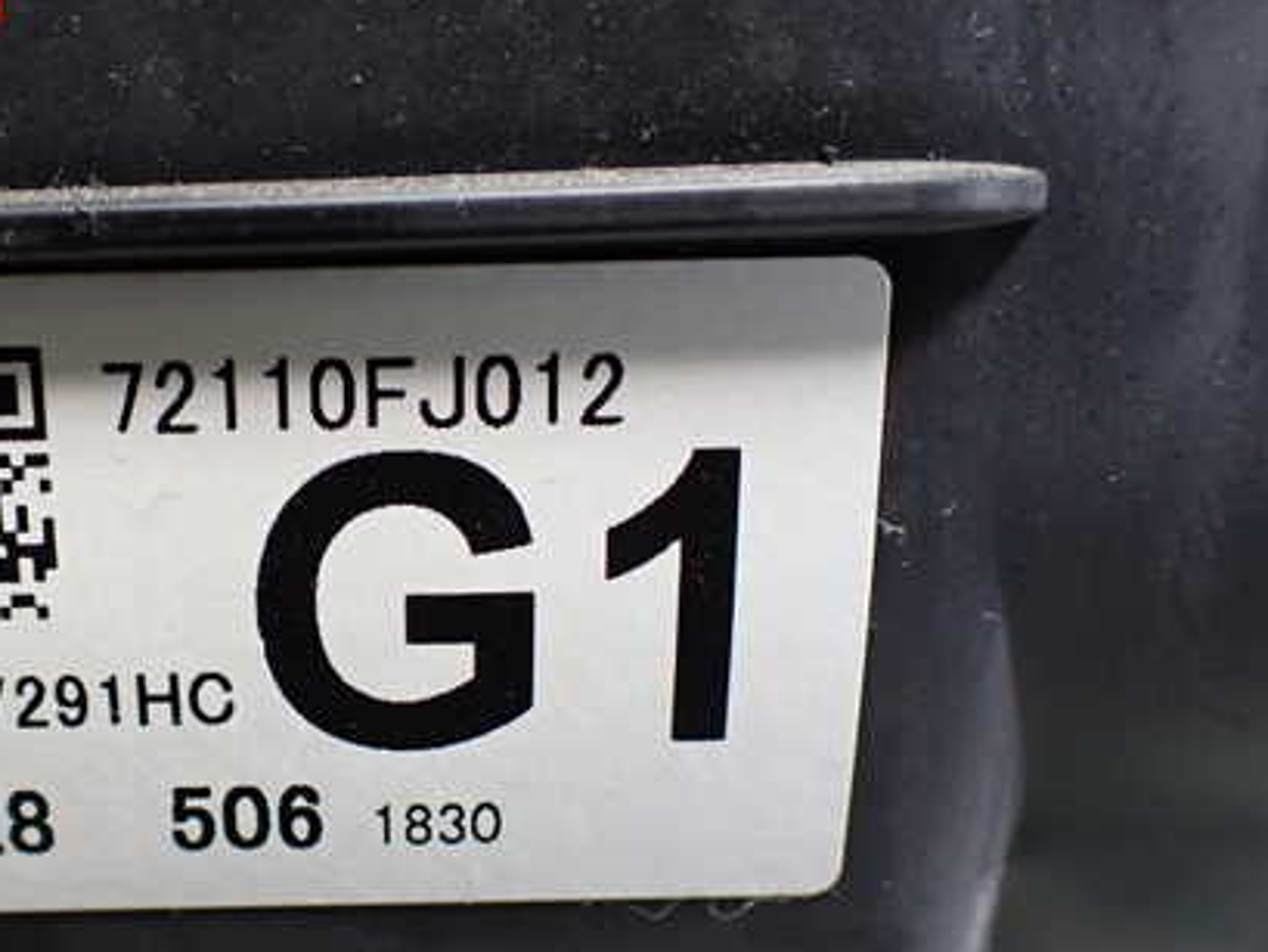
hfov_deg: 42.0
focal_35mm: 44
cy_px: 661
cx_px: 369
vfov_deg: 32.5
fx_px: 1612
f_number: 2.3
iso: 320
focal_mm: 5.4
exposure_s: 1/125
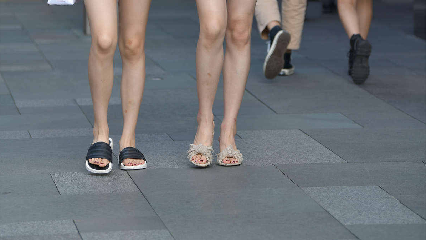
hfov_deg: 10.1
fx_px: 2406
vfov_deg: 5.7
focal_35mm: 213
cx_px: 212
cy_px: -44
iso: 160
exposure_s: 1/640
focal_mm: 135
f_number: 3.5
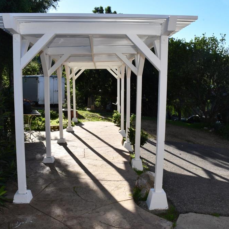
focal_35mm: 35
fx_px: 262
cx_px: 101
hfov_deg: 47.1
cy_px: 113
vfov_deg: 47.2
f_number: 20
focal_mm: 18
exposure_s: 1/250
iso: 640
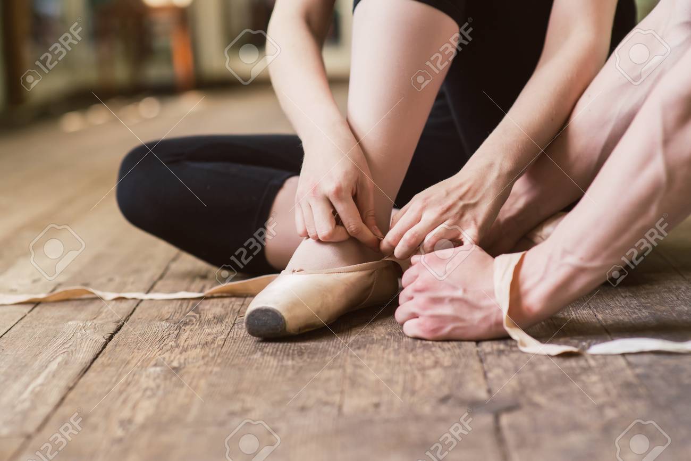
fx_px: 1632
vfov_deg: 16.1
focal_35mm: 85
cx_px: 346
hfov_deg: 23.9
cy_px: 230
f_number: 3.2
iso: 640
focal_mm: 85
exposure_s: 1/160
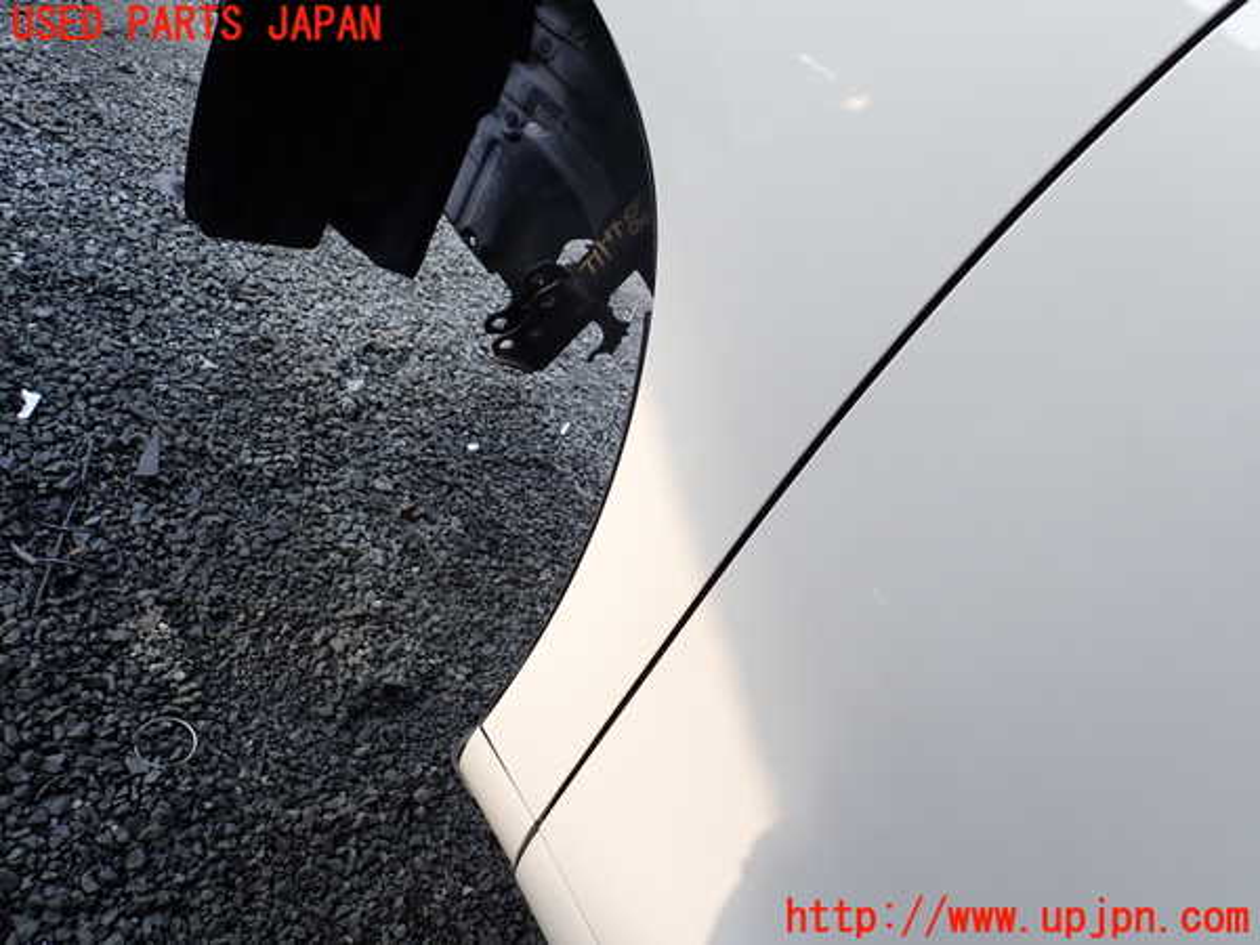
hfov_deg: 69.4
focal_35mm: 25
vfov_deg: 54.9
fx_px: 910
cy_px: 472
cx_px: 630
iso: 100
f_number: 2.8
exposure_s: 1/125
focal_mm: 4.5
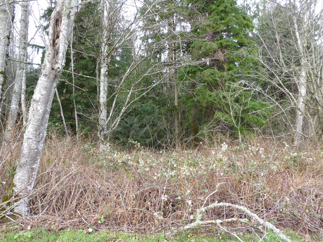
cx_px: 162
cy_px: 121
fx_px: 252
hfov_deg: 65.3
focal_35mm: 27
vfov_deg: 51.4
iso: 125
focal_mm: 4.7
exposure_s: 1/60
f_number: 3.4
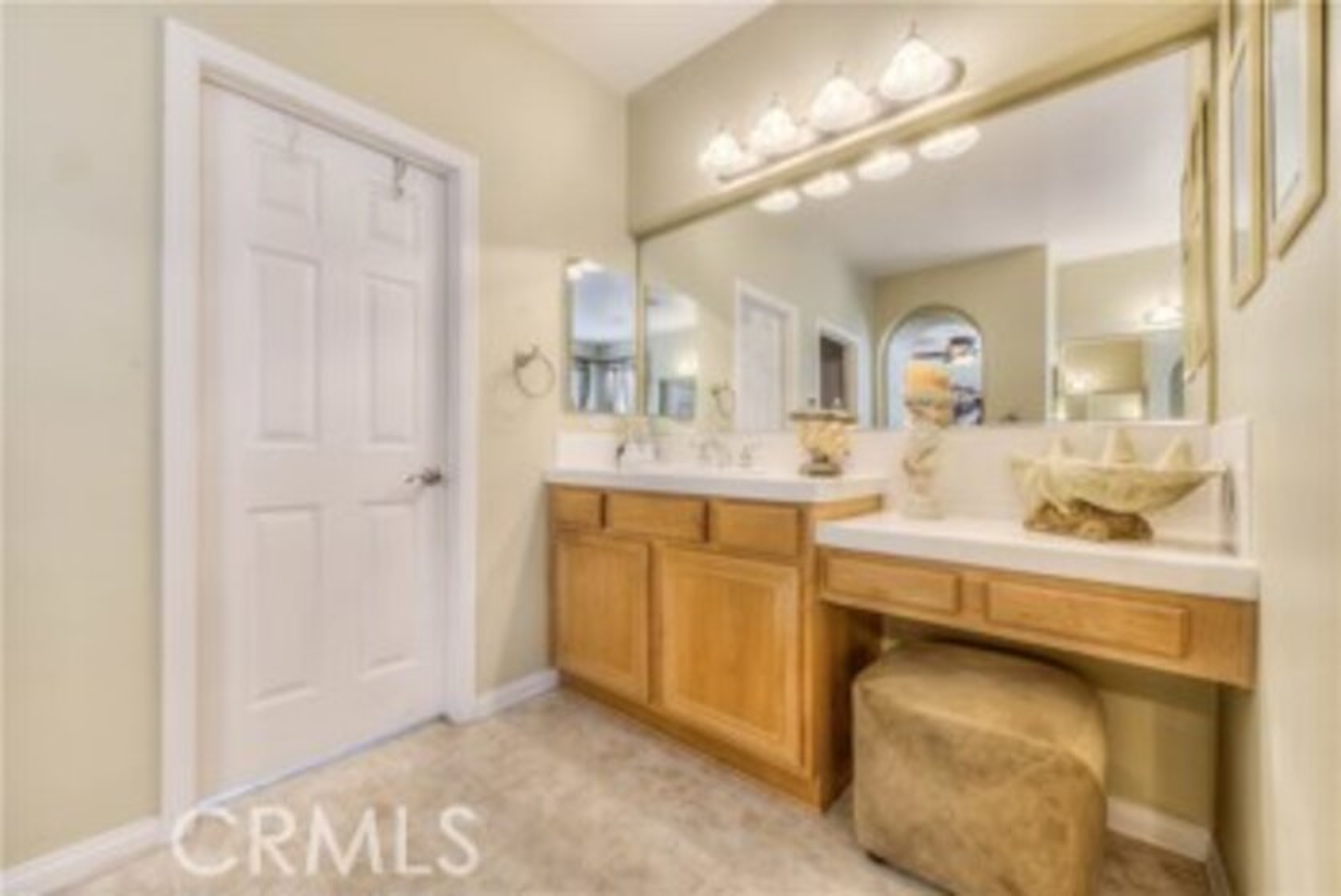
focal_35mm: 14
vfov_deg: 81.3
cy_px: 448
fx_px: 522
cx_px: 670
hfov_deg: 104.2
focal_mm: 14
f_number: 8
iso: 160
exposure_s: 1/10
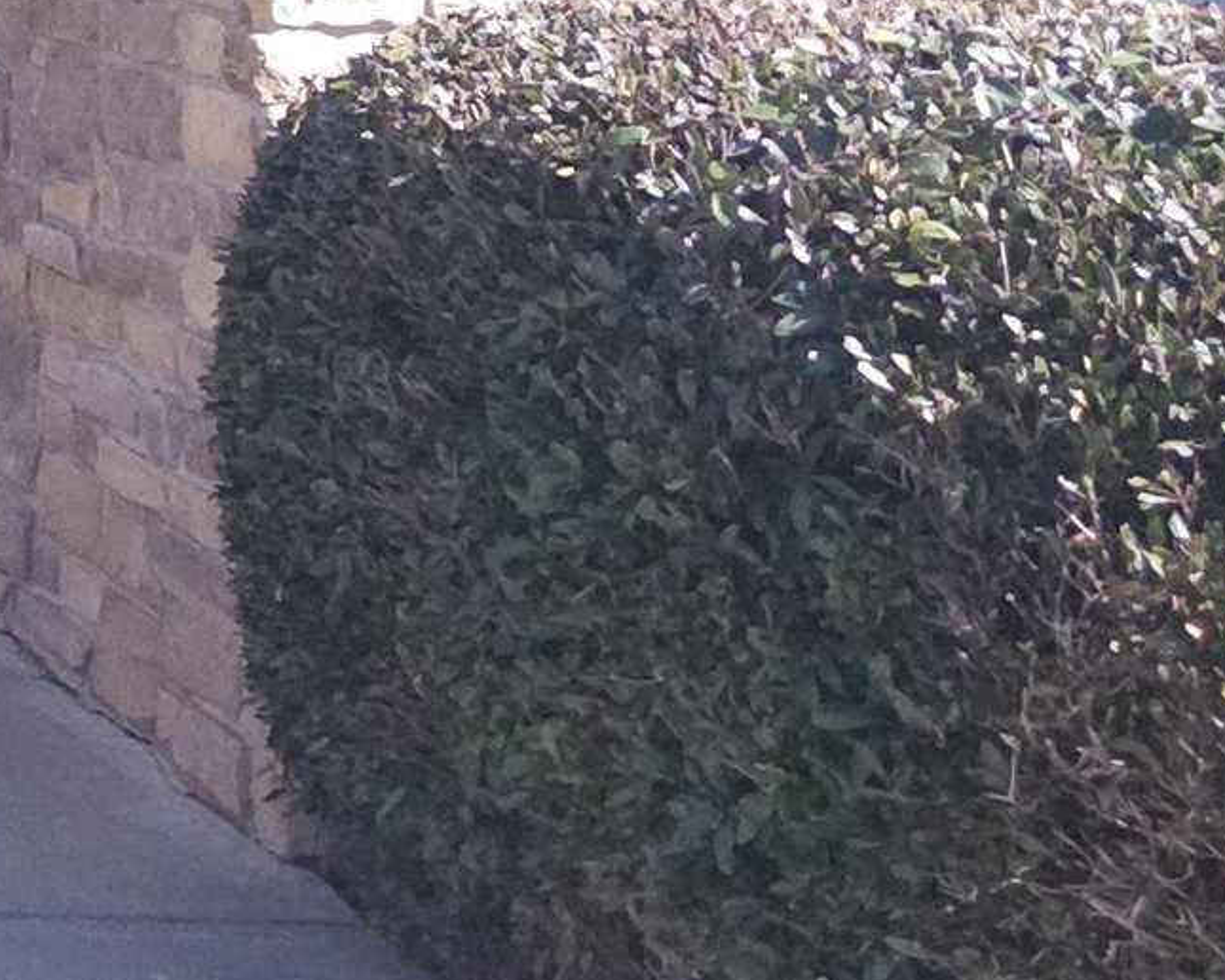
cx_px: -1453
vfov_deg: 13.6
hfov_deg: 14.1
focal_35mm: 107
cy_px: -465
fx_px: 3879
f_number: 1.7
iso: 640
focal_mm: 6.3
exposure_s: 1/5888
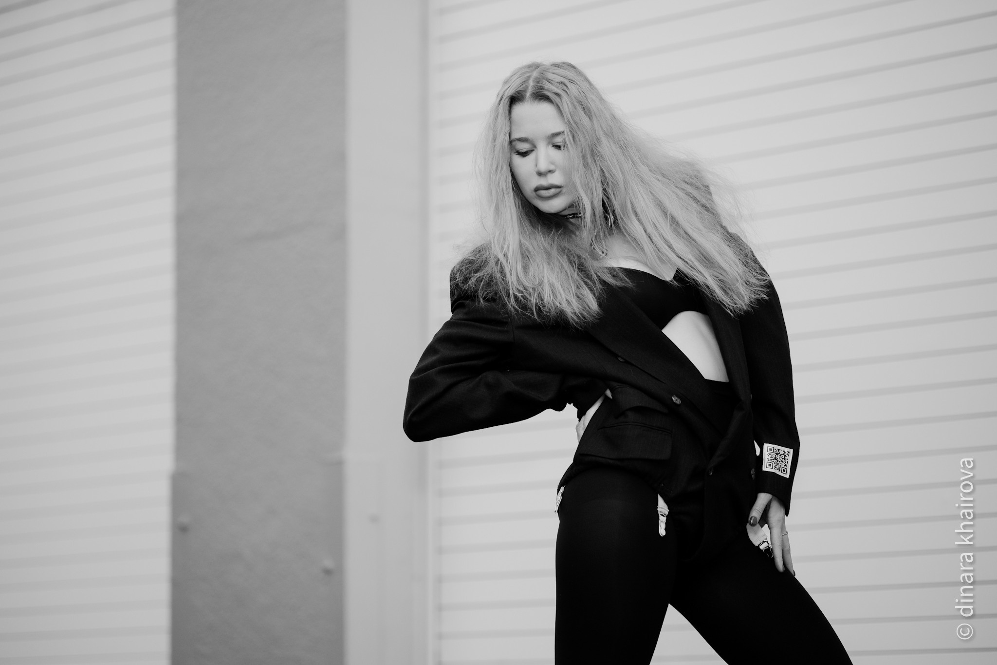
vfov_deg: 9.1
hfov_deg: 13.7
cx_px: 498
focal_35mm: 150
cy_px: 332
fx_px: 4154
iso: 320
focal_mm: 150
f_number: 2.8
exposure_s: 1/200
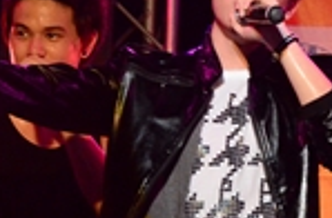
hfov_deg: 5.3
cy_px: 152
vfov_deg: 3.5
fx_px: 3554
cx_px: 314
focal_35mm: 387
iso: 4000
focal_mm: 70
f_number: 8
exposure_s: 1/200
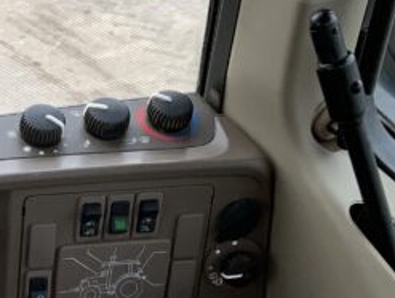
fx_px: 1371
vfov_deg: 12.0
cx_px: -115
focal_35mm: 120
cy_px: 399
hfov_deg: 15.6
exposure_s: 1/207
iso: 16
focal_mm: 3
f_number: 1.8
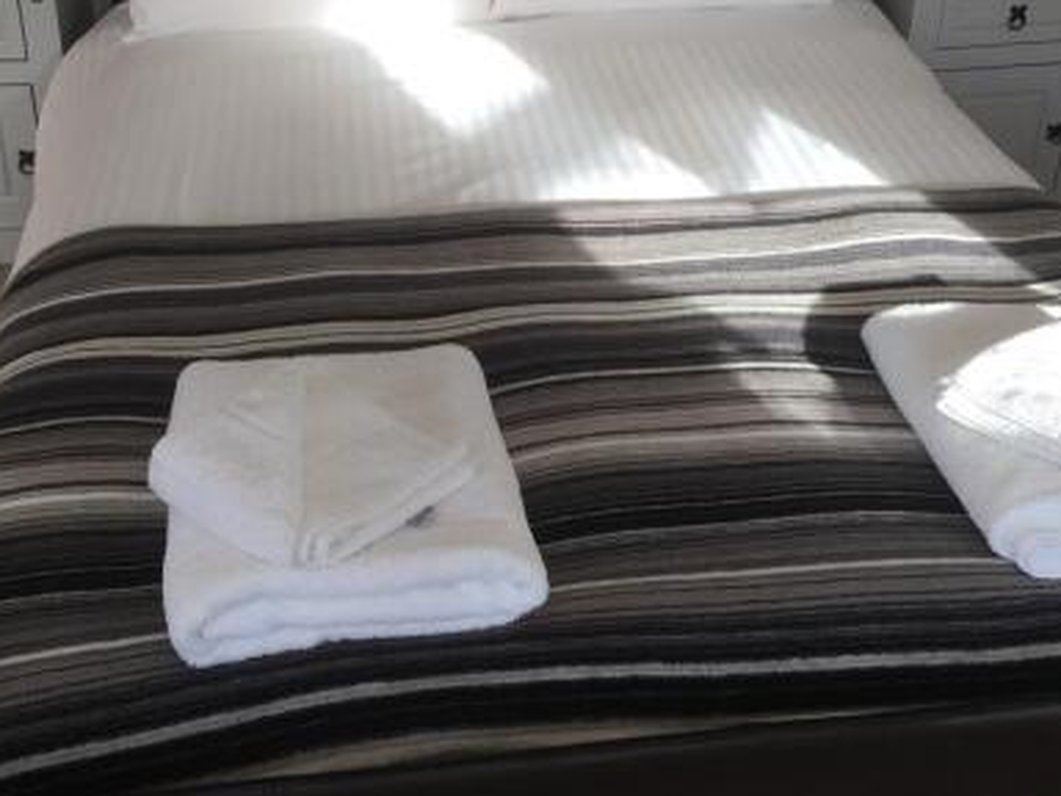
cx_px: 515
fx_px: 1349
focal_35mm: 44
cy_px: 225
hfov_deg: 42.9
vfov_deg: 32.4
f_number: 2.2
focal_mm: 4.15
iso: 32
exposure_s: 1/177
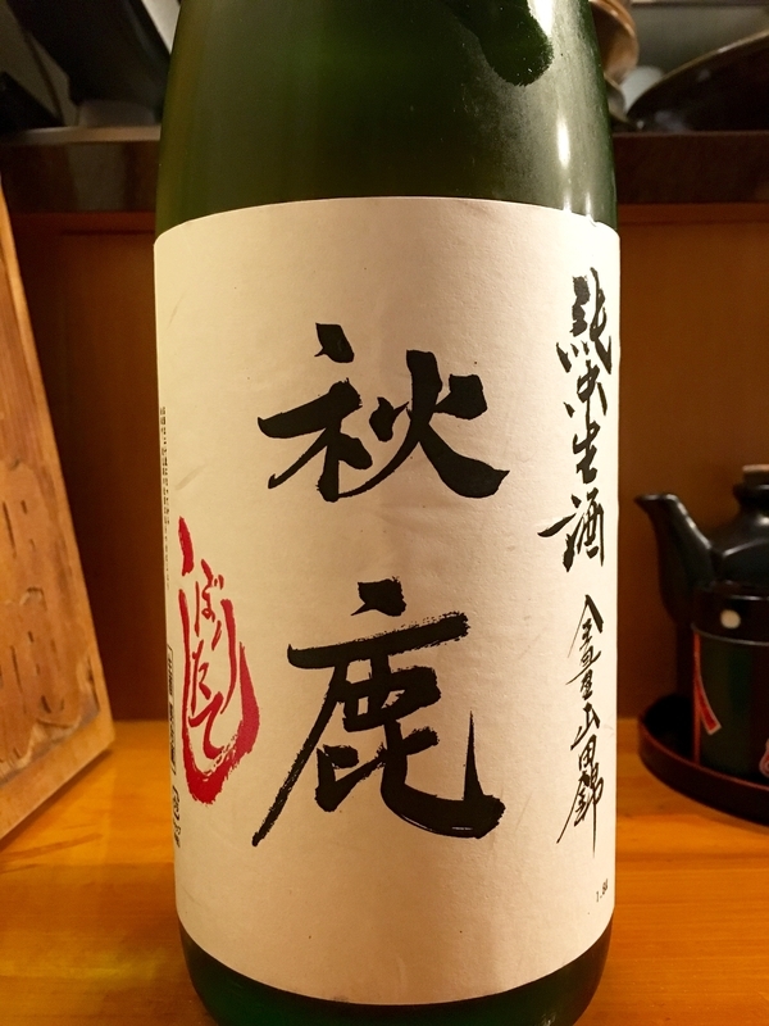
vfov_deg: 61.7
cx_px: 384
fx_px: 859
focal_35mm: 29
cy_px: 513
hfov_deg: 48.2
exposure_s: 1/15
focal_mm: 4.15
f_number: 2.2
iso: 200
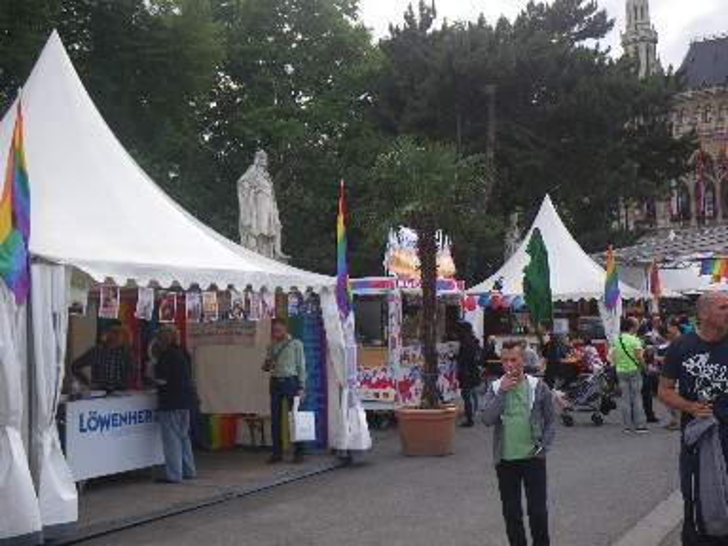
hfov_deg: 44.8
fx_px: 883
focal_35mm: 42
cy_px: 273
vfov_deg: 34.3
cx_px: 364
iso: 50
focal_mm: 7.5
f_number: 4.2
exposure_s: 1/80
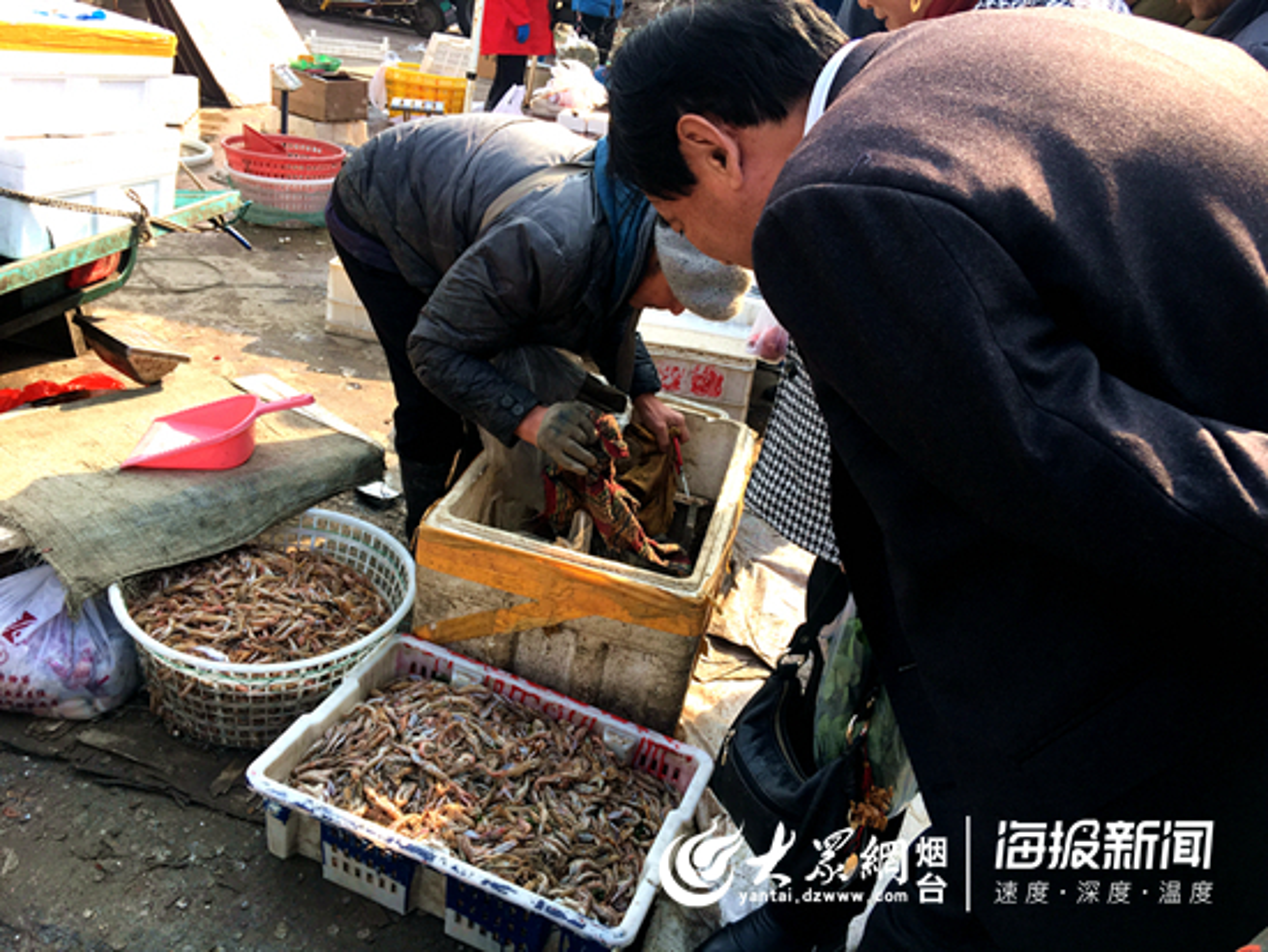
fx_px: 1063
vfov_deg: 48.3
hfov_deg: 61.6
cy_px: 476
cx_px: 634
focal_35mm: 29
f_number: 2.2
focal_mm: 4.15
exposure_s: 1/390
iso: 25
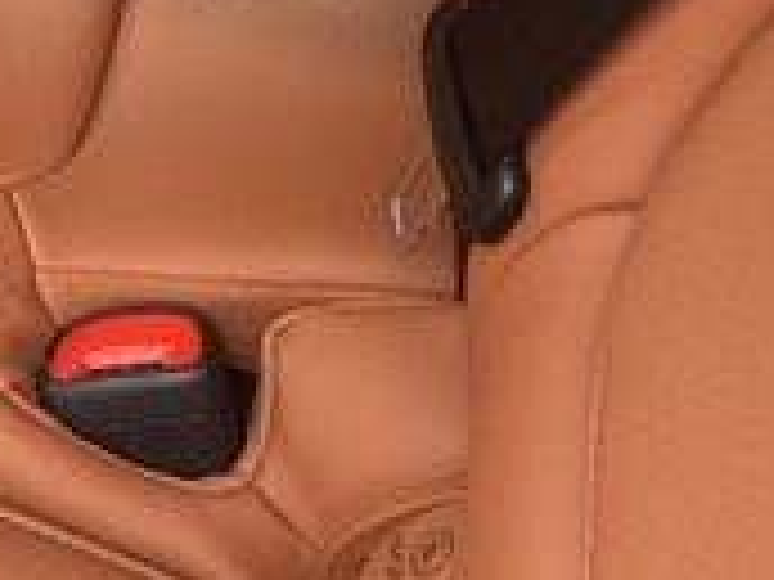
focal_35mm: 121
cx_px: 0
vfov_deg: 11.0
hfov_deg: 16.0
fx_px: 2706
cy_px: -616
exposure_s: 1/121
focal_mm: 5.7
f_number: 1.5
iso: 80
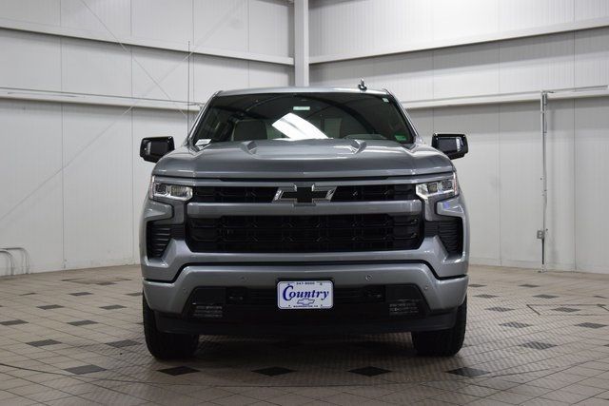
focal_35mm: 52
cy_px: 203
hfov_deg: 37.8
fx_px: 888
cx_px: 304
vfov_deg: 25.8
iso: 1600
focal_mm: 35
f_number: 8
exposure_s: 1/60
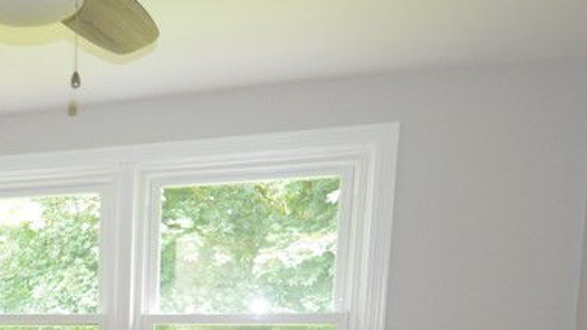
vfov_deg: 24.1
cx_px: -9
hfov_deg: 39.7
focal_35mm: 45
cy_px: 394
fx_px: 700
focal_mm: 10
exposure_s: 1/60
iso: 1400
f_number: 3.5
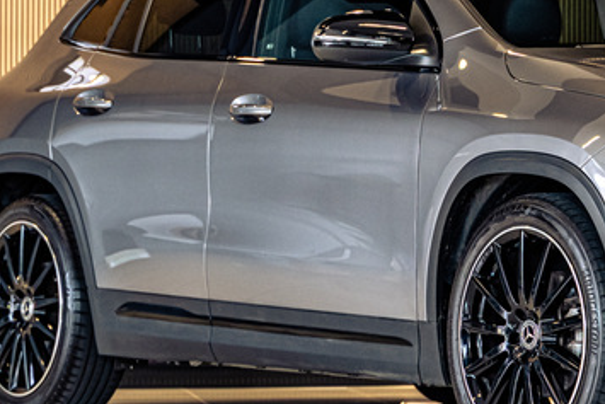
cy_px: 89
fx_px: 3631
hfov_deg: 9.5
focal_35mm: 216
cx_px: 543
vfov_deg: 6.4
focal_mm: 75
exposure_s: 1/160
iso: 640
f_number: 4
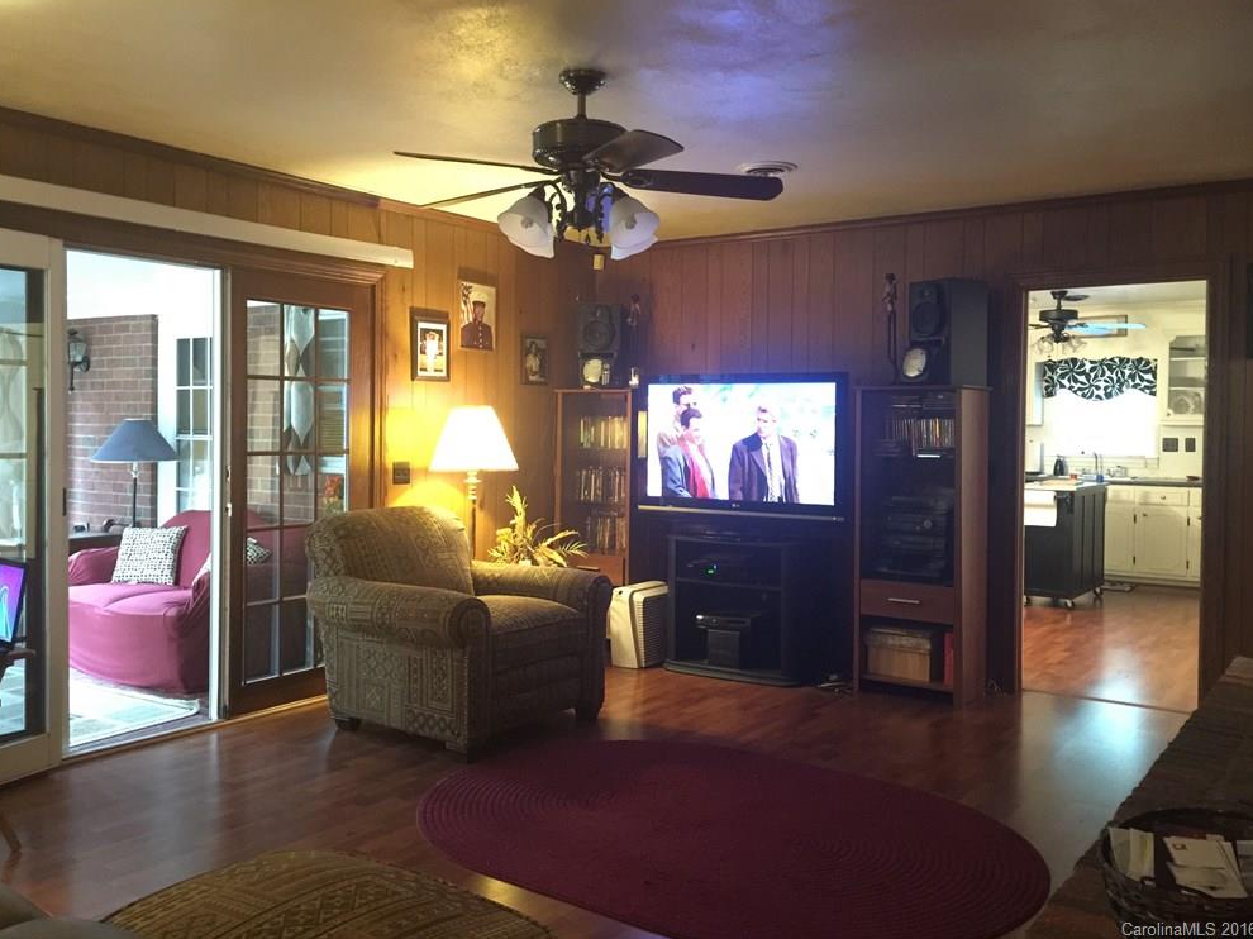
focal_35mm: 30
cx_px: 619
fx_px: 1086
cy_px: 456
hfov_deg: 60.0
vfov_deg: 46.8
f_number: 2.2
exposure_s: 1/4
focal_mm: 4.15
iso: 160
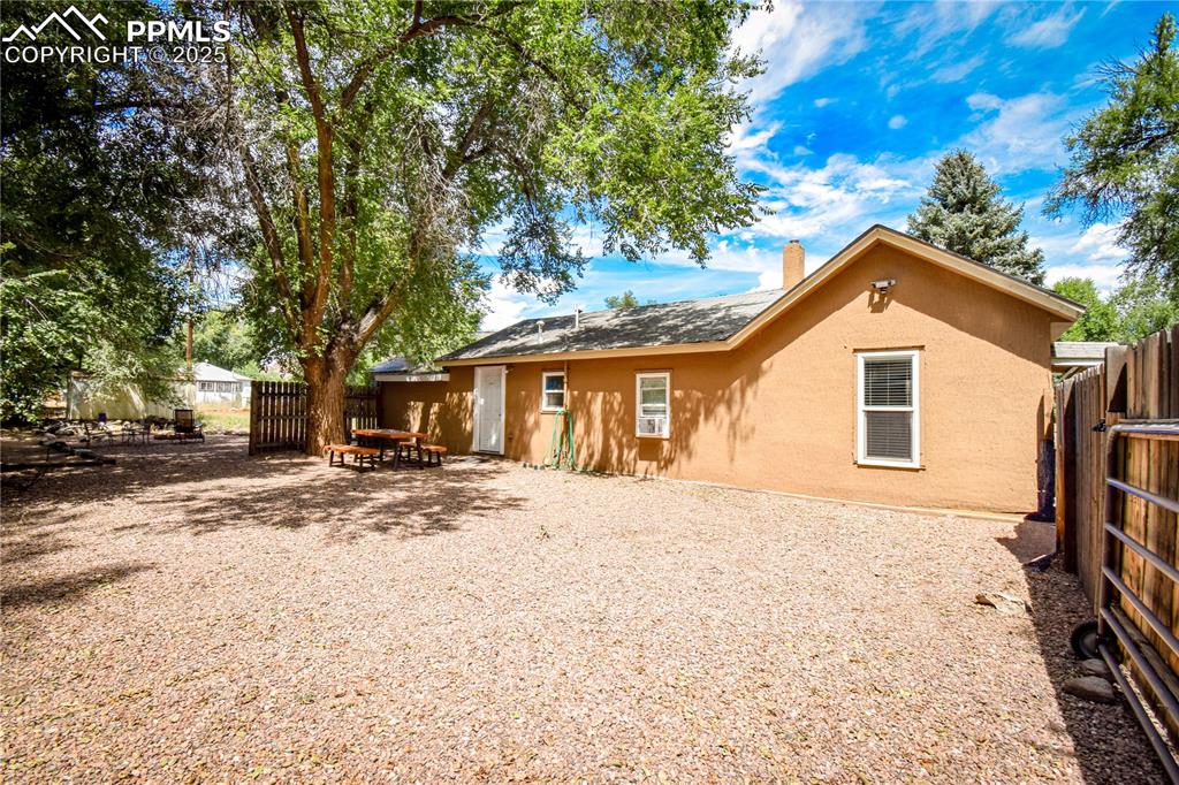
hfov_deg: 100.4
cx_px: 590
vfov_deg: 77.3
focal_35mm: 15
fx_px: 491
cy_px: 392
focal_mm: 10
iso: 320
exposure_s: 1/160
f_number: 13
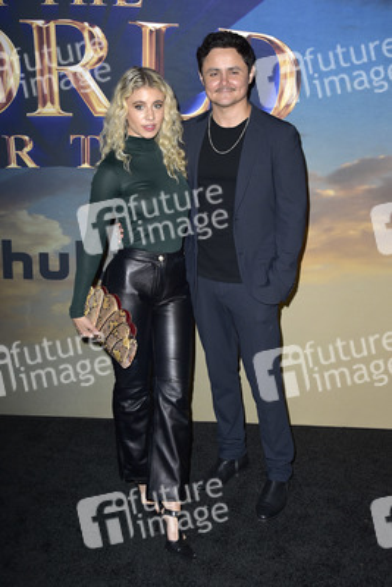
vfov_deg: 44.5
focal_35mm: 44
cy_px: 294
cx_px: 196
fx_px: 718
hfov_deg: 30.5
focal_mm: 44
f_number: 6.3
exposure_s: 1/250
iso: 320
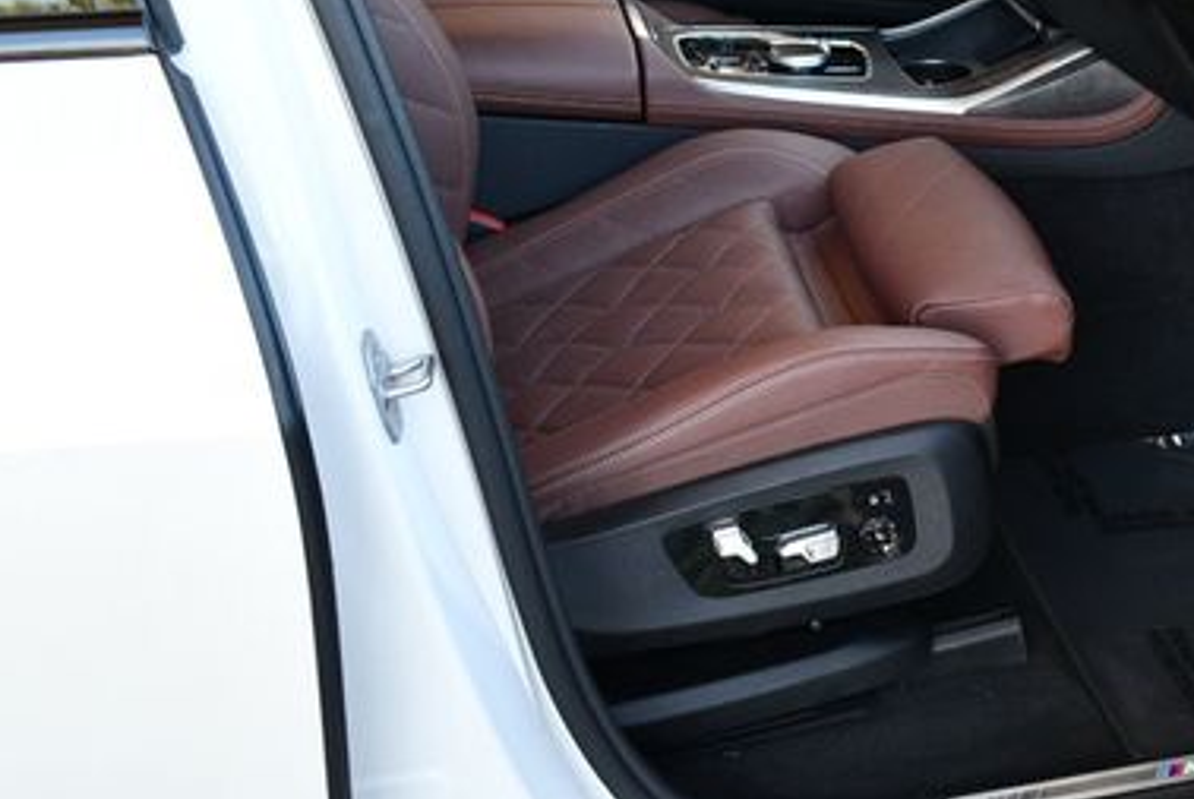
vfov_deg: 22.0
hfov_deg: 32.2
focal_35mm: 61
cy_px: 139
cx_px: 900
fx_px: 2025
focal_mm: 18
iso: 720
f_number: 3.5
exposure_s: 1/250
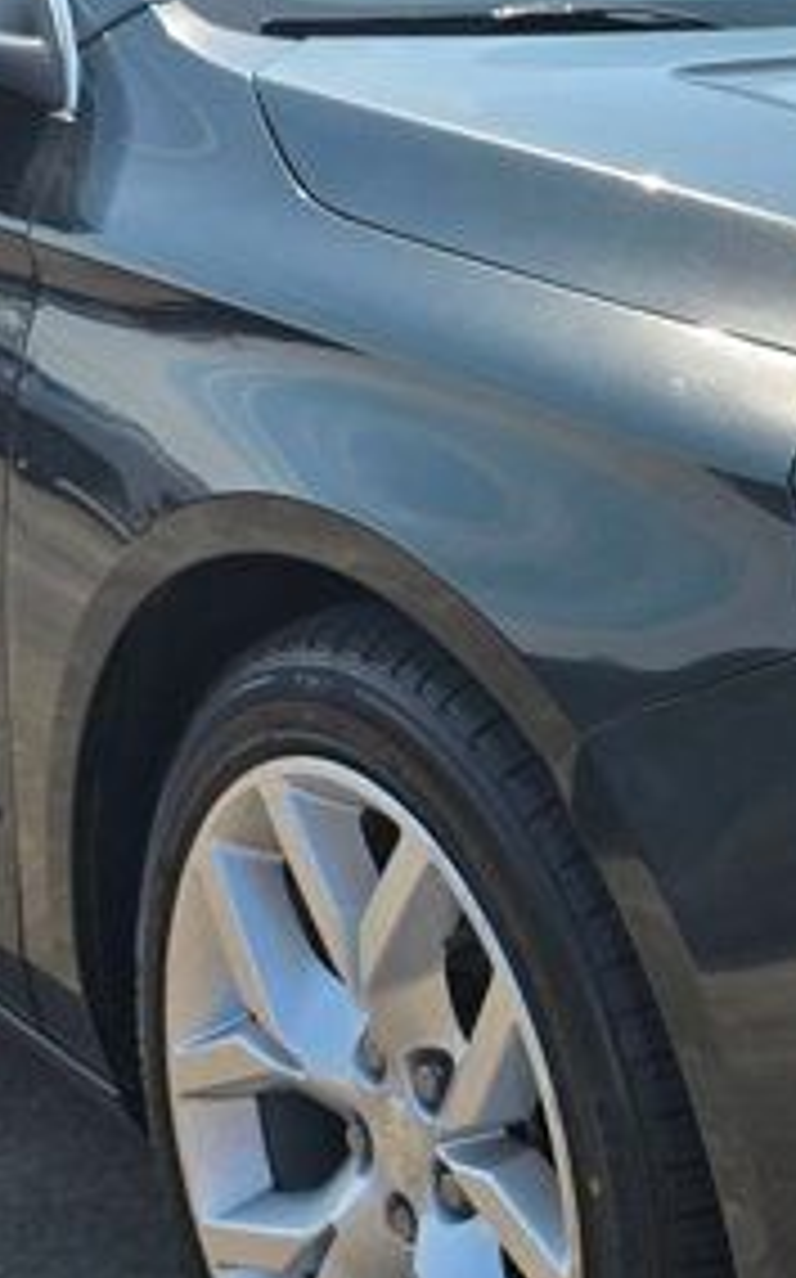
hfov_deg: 14.3
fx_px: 3061
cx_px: 1003
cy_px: 288
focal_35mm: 88
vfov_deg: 23.3
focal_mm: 6.3
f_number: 1.7
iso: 12
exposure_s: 1/1027
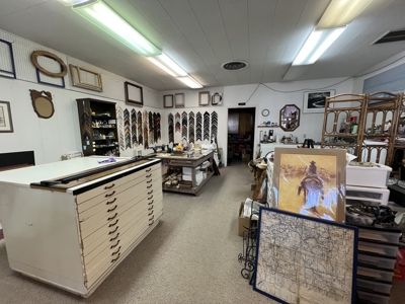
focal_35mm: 13
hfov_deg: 106.2
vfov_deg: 89.9
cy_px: 152
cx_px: 202
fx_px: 152
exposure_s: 1/120
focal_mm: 1.57
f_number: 1.8
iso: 250
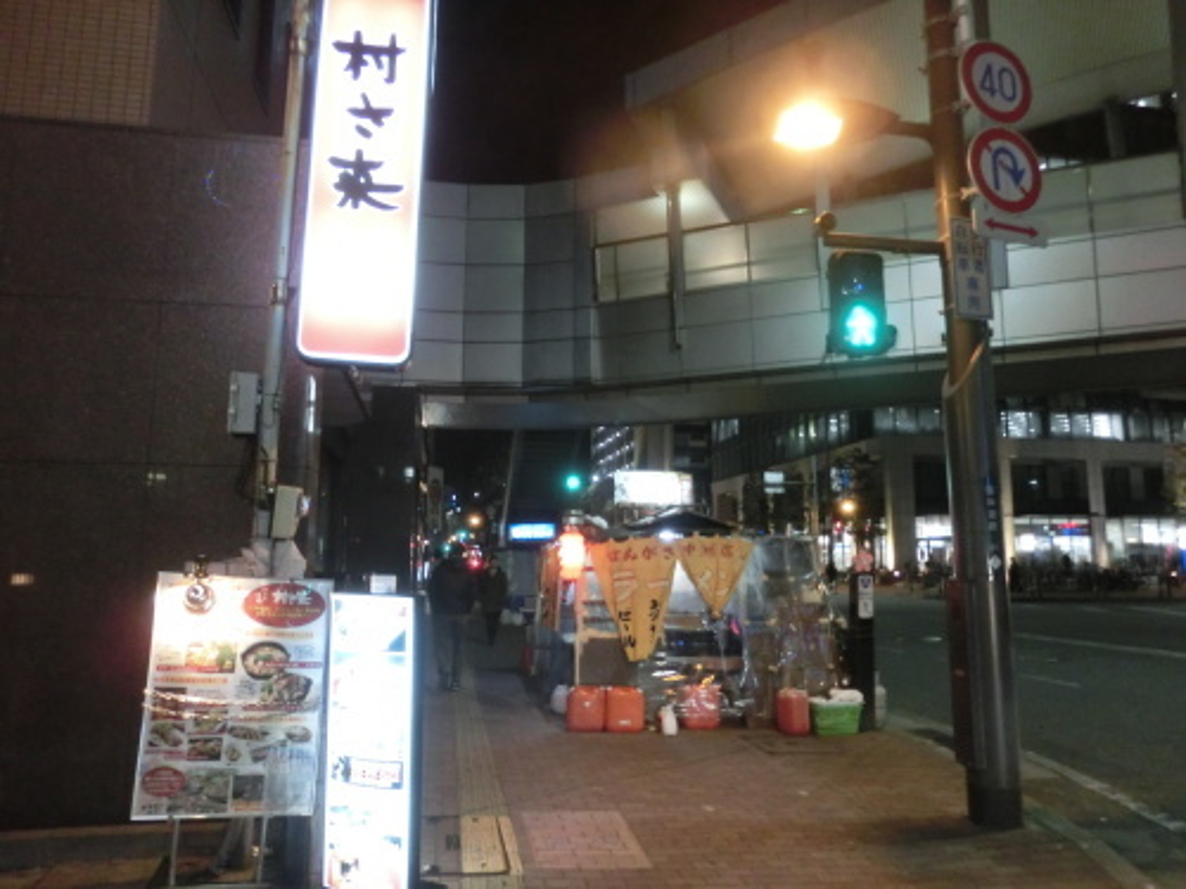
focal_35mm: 24
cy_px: 444
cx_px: 593
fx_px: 822
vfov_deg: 56.8
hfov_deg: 71.6
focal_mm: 4.24
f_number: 3
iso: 800
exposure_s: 1/25
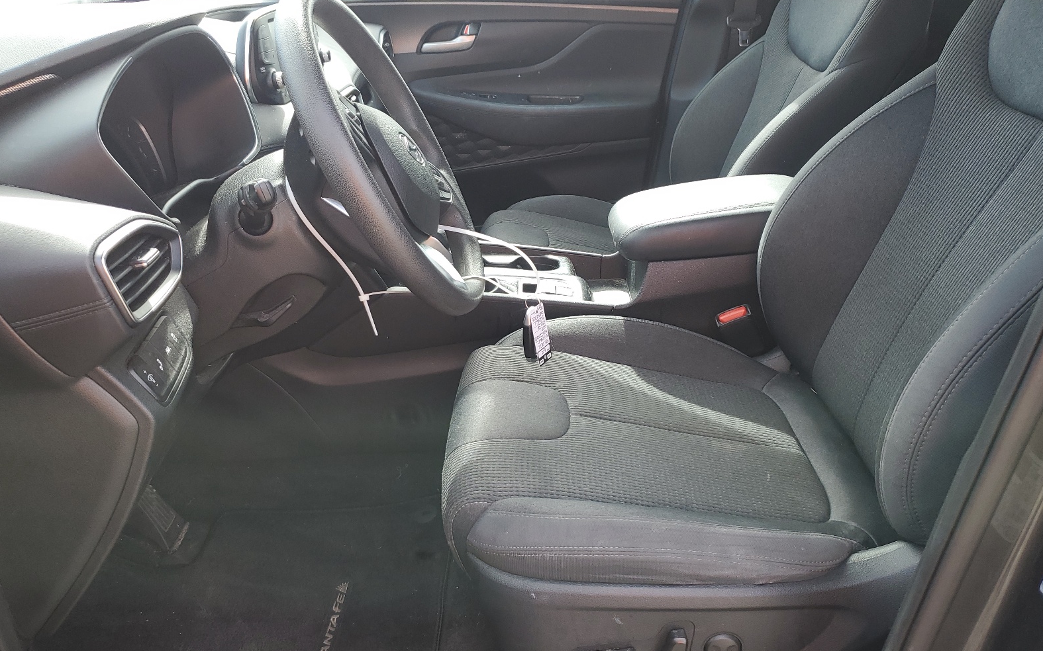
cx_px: 517
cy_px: 366
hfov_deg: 66.5
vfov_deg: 44.4
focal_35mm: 28
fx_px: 796
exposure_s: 1/263
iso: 50
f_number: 1.5
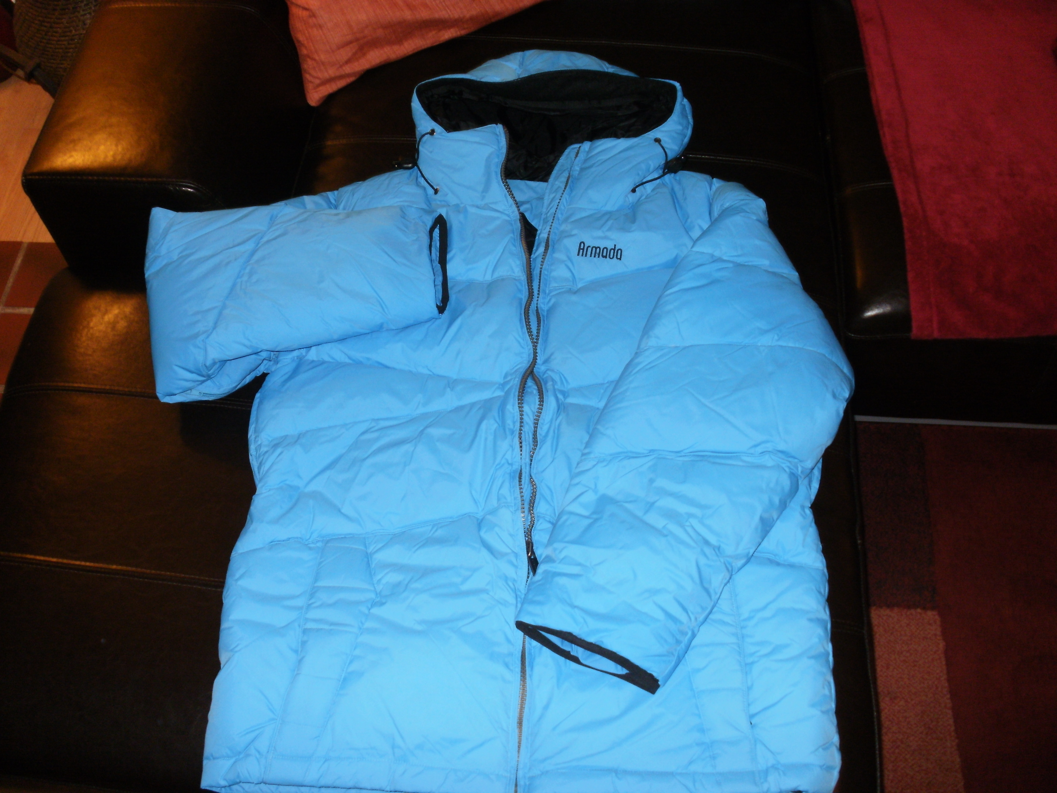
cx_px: 528
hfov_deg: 51.4
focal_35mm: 36
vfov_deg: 39.7
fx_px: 1099
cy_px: 396
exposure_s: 1/30
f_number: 3.5
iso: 125
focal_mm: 6.3
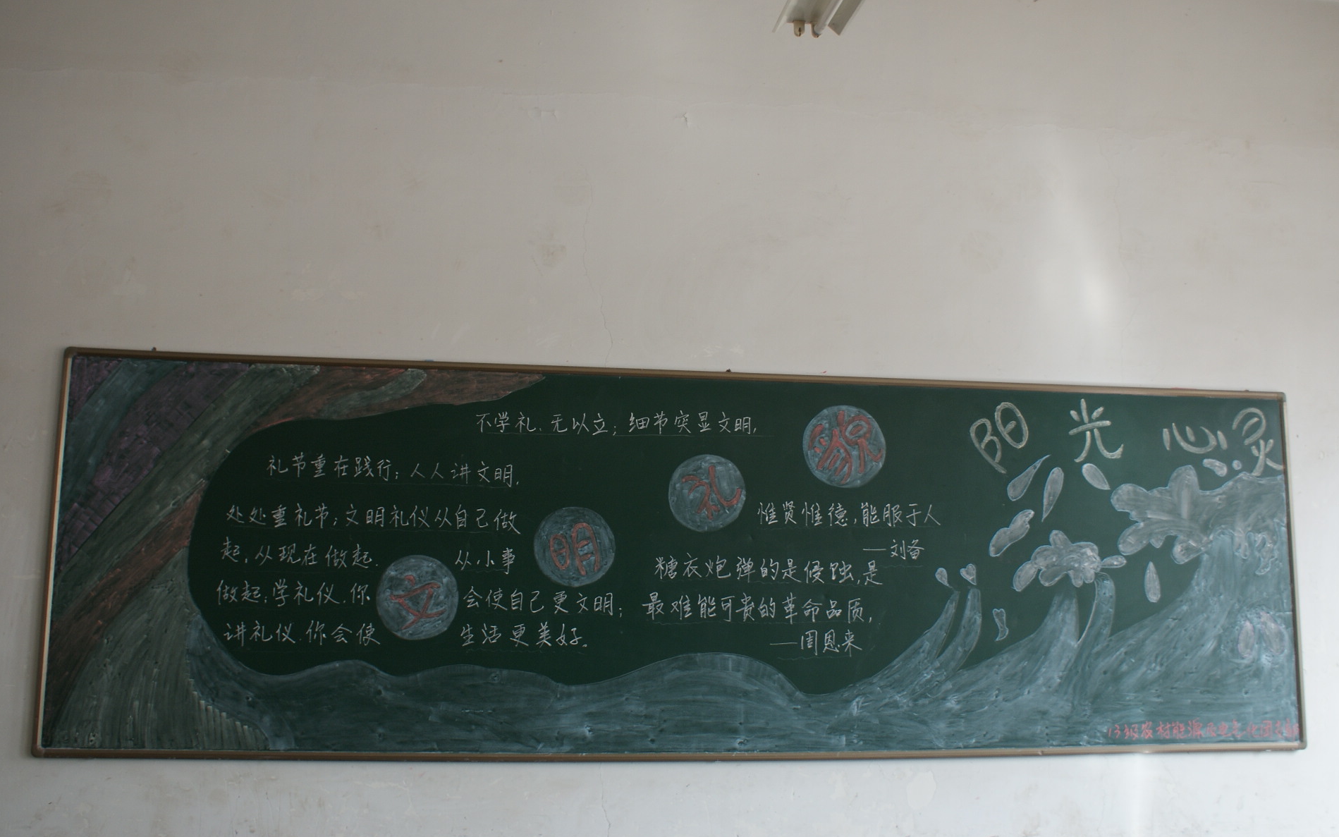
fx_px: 1241
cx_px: 675
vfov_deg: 37.3
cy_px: 389
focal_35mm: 34
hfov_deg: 56.7
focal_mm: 22
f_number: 4
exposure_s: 1/40
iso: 125
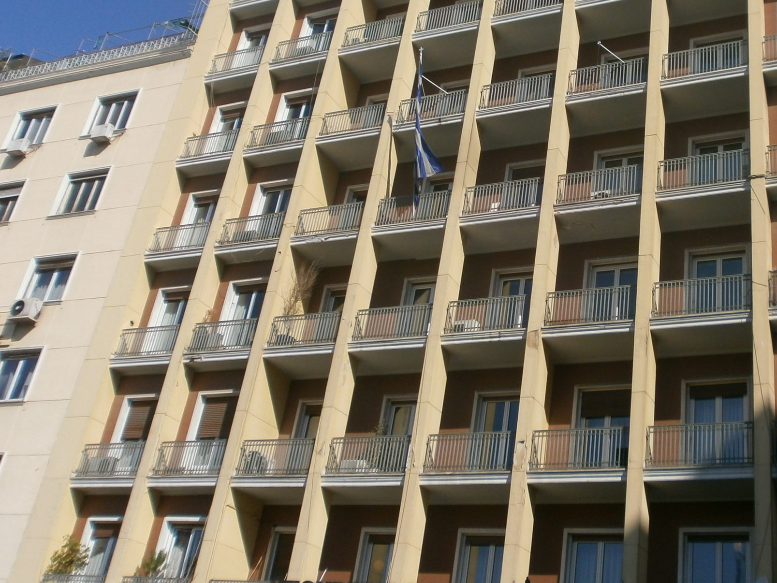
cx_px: 553
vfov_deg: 33.5
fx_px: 965
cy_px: 226
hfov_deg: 42.9
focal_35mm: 43
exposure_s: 1/250
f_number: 10
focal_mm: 4.8
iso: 100
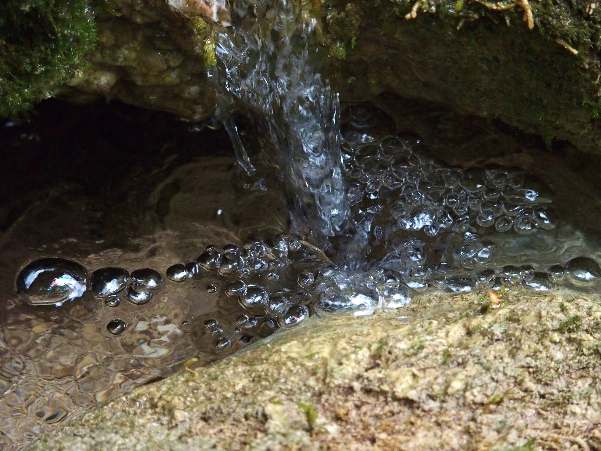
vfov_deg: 6.8
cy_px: 226
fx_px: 3820
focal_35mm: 220
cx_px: 300
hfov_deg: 9.0
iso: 1250
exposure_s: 1/1000
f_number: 4.5
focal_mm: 46.7
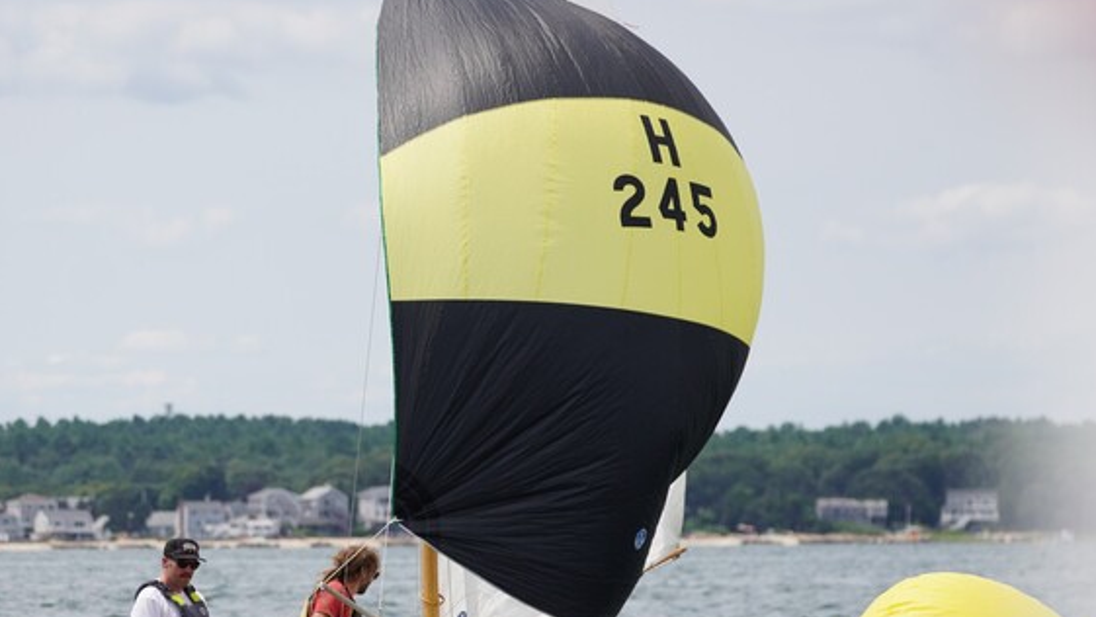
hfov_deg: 6.4
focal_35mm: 336
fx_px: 9768
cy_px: 354
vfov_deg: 3.6
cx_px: 387
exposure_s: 1/1250
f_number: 5
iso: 160
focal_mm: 150
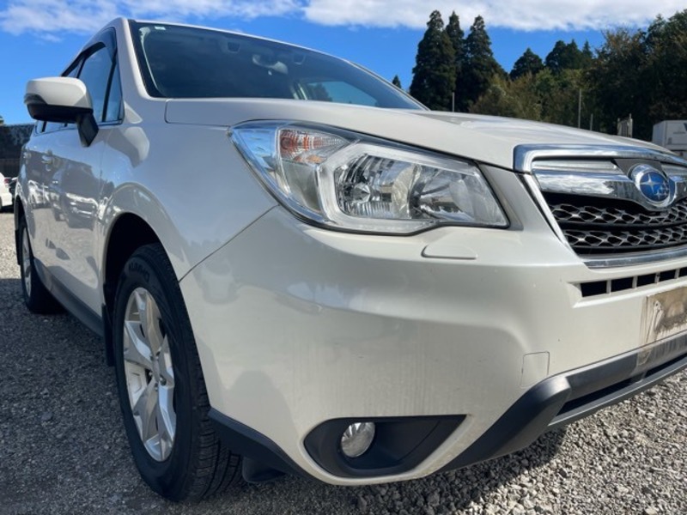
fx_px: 496
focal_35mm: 25
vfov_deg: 54.9
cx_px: 344
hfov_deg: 69.4
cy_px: 258
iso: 32
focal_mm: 5.1
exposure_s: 1/3663
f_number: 1.6
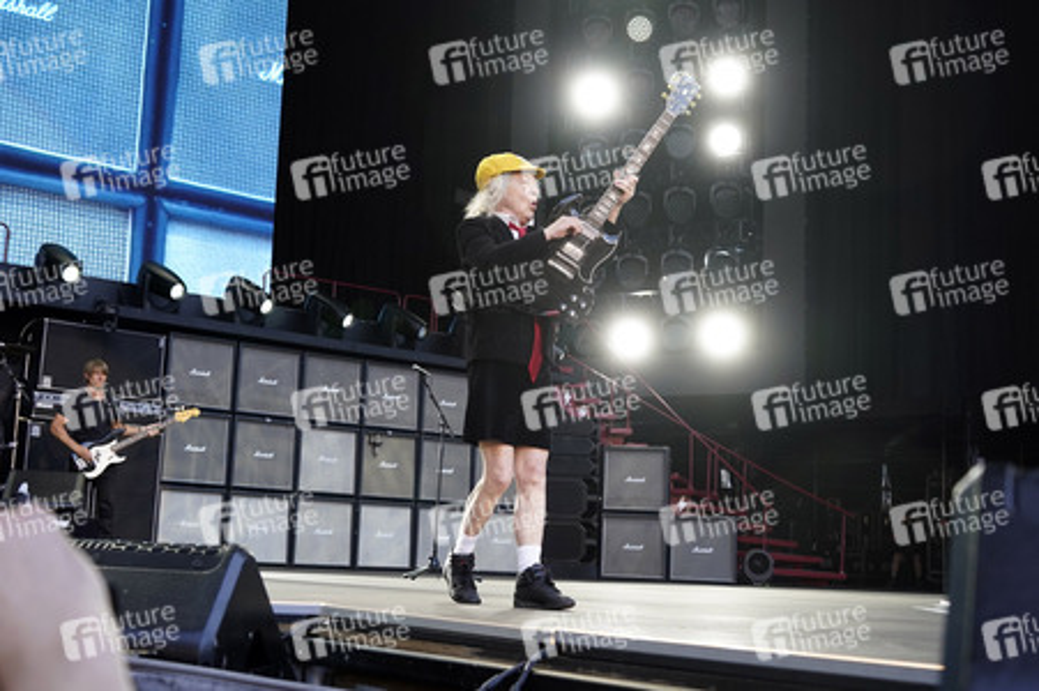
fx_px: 1096
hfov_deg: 50.7
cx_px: 520
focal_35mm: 38
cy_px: 346
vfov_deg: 35.0
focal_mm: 38
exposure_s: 1/400
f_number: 5
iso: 1600
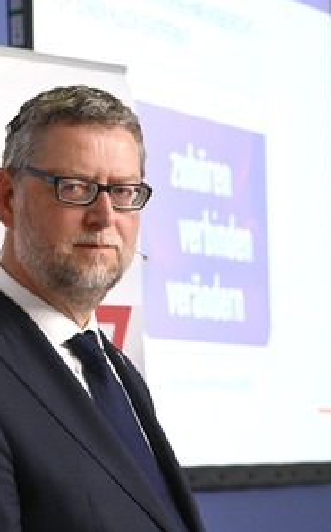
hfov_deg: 6.2
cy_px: 267
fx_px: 3024
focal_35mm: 209
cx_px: -64
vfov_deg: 10.0
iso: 4000
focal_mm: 135
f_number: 9
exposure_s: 1/320
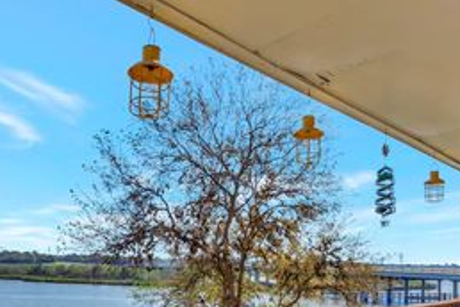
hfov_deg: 58.7
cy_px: 269
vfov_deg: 38.7
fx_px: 408
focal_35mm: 32
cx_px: 214
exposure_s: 1/3200
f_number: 5.6
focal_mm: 11
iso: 100
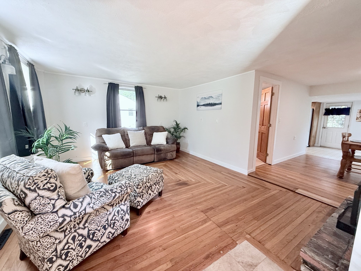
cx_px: 180
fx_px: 146
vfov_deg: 85.7
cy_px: 136
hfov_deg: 102.1
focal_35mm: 14
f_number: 2.2
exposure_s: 1/99
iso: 250
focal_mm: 2.22
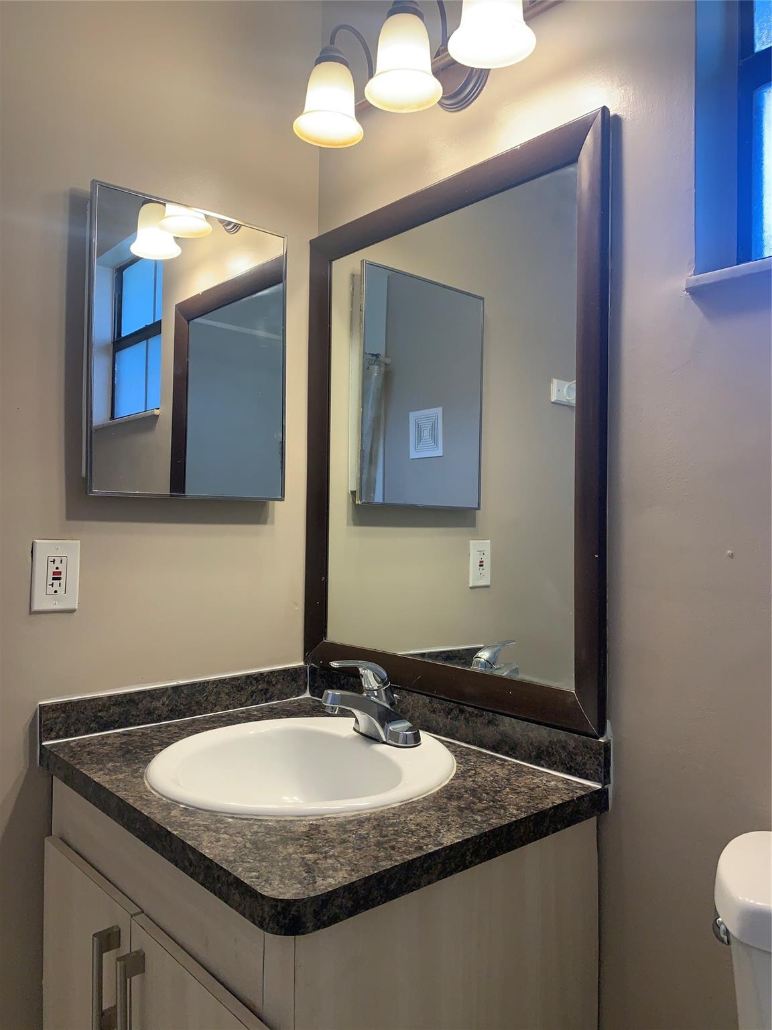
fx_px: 773
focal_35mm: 26
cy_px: 515
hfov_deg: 53.1
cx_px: 386
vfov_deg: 67.3
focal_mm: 4.25
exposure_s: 1/120
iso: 64
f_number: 1.8
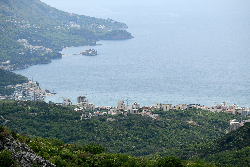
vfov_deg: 10.2
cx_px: 125
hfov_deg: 15.2
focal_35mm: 135
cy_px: 84
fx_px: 937
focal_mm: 135
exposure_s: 1/1250
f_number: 4
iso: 80
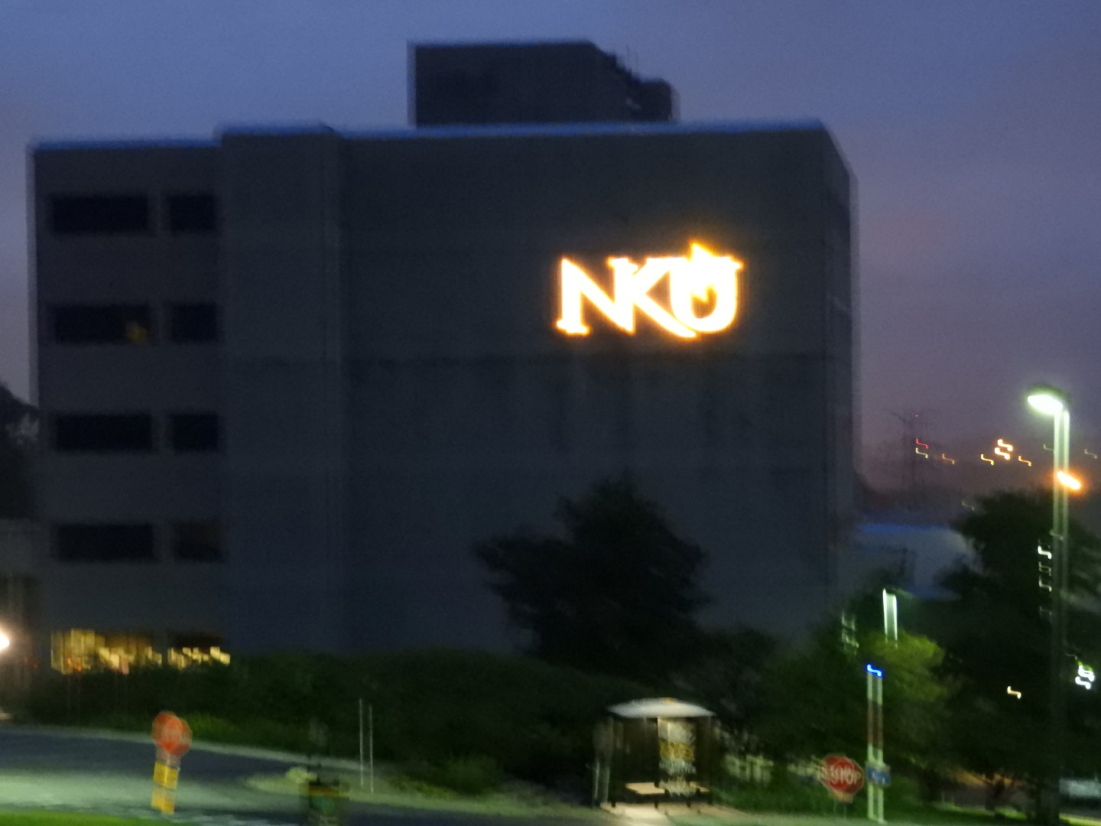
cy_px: 413
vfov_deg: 9.9
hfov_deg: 13.2
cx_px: 550
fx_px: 4771
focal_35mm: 150
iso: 1600
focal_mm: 26.9
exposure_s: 1/2.5
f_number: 5.2
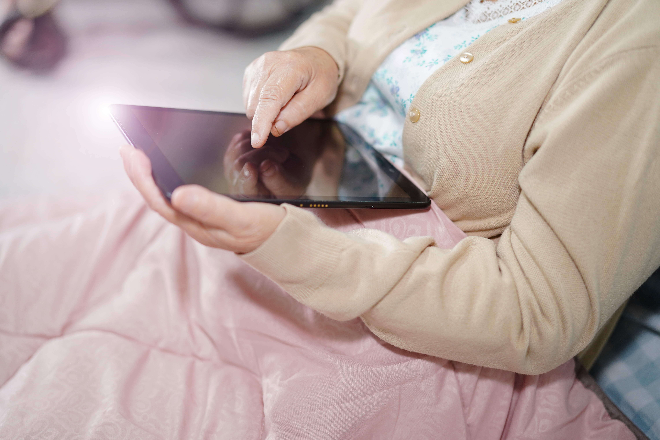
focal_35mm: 50
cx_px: 330
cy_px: 220
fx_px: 917
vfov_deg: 27.0
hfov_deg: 39.6
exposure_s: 1/60
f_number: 1.4
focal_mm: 50
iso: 500
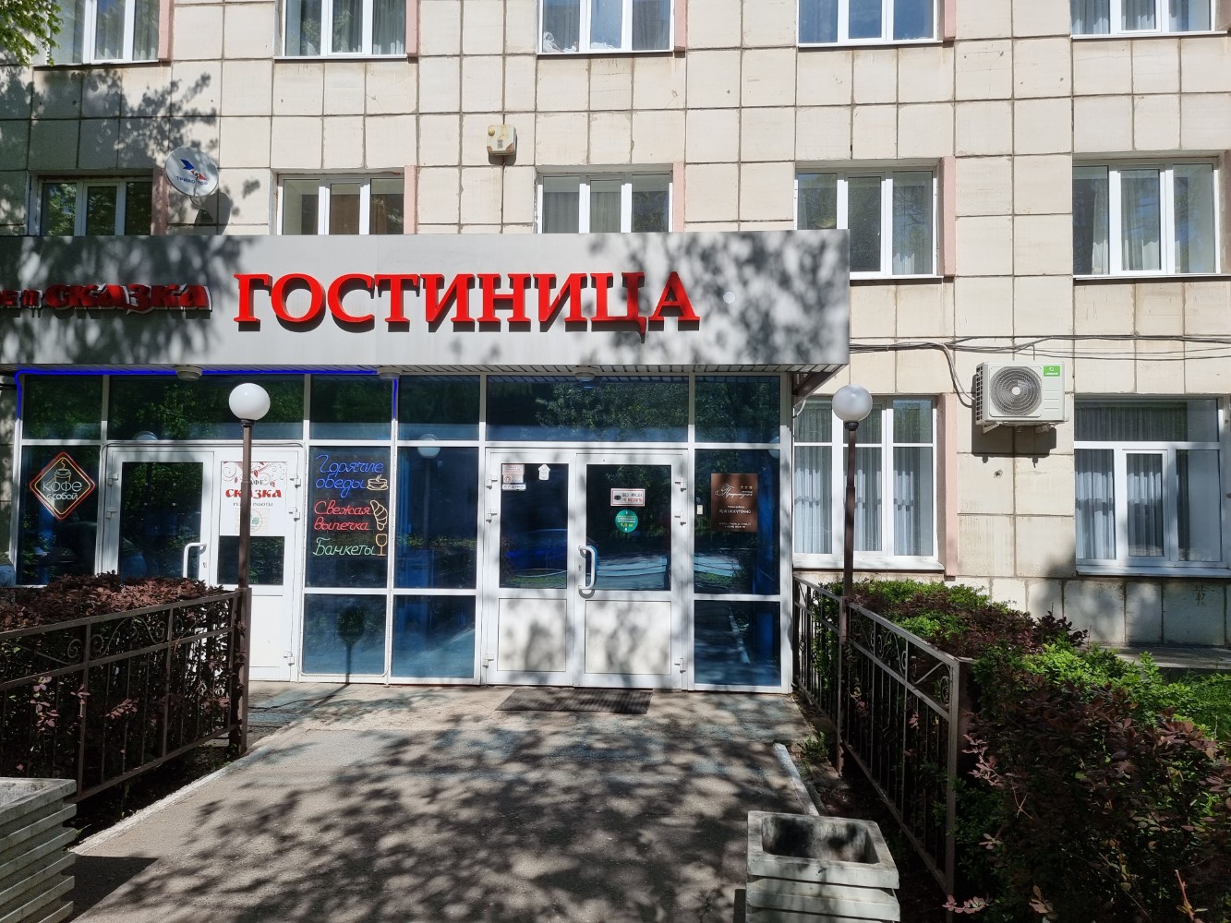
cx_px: 616
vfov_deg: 56.8
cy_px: 462
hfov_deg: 71.6
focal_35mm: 24
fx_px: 854
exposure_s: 1/1667
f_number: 1.8
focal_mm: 6.7
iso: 50
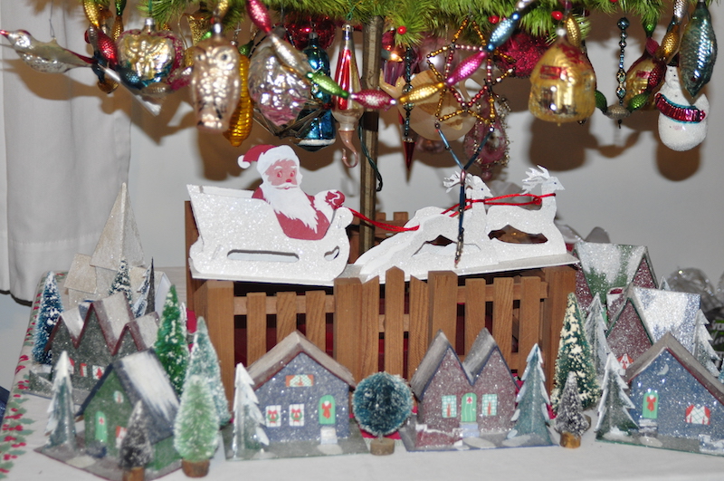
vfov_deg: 20.6
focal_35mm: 66
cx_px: 362
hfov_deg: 30.6
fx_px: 1325
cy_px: 240
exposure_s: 1/60
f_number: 4
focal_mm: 44
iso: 800
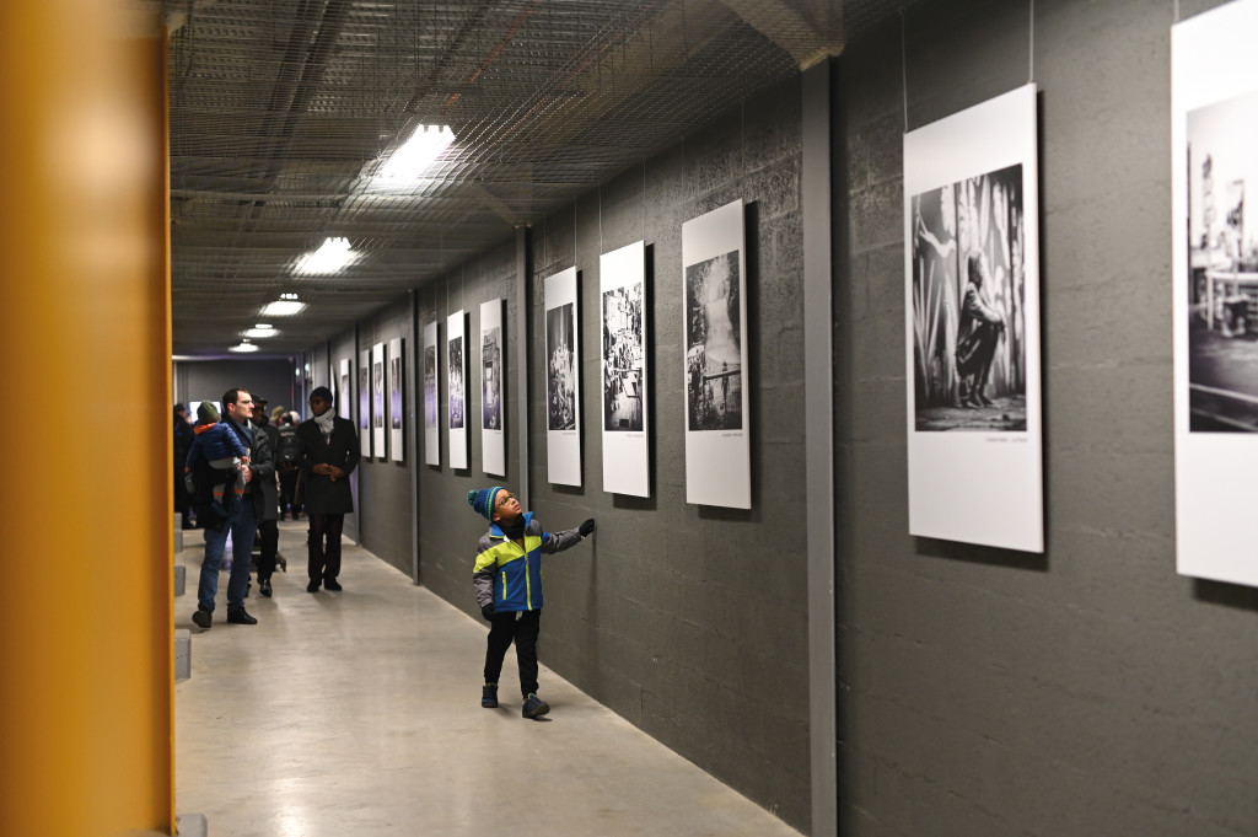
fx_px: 1746
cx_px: 629
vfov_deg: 26.9
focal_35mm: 50
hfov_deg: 39.6
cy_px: 418
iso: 1000
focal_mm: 50
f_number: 2.2
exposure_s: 1/200
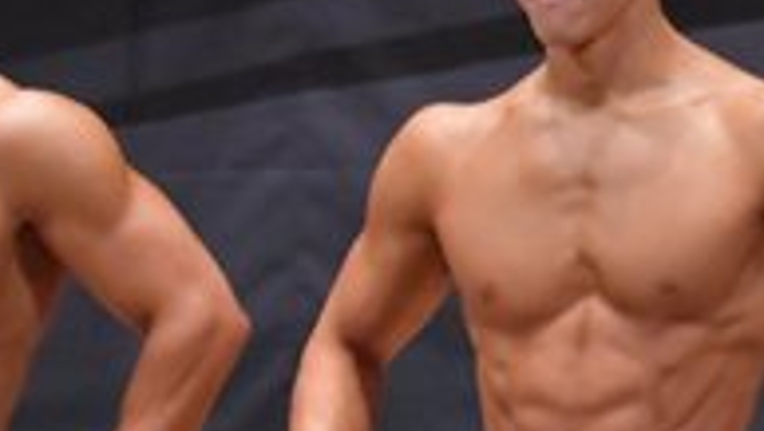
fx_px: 21738
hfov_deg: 2.0
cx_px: -671
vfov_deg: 1.1
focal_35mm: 1072
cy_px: 621
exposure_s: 1/400
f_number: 5.6
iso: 8000
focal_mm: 170
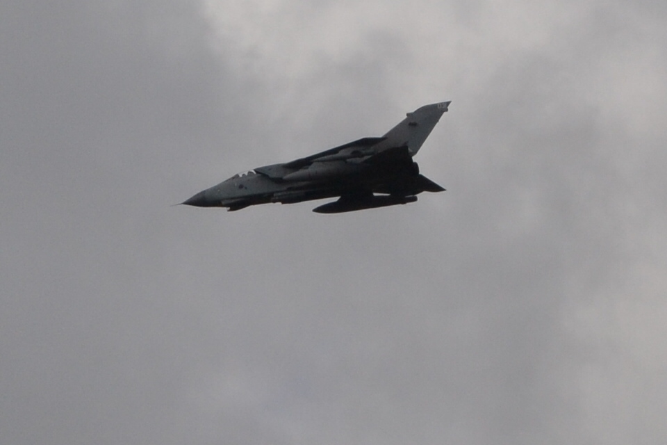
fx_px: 1528
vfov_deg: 16.6
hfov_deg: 24.6
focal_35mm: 82
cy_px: 222
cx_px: 334
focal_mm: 55
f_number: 7.1
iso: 360
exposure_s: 1/2000
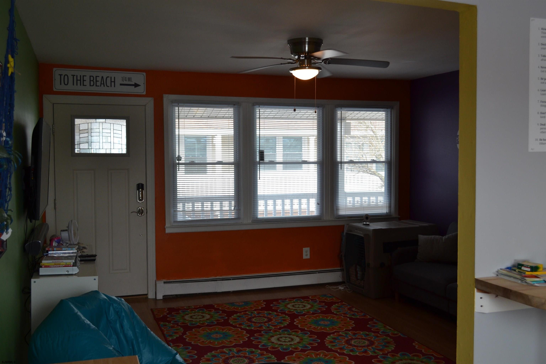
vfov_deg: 36.9
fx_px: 546
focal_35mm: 36
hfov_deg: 53.1
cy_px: 182
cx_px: 273
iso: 400
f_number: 5
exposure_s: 1/100
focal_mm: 24
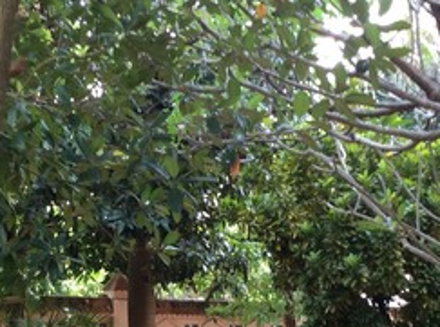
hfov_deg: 22.6
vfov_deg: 16.2
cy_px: 403
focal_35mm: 87
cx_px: 223
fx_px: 1103
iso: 32
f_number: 2.4
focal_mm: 3.3
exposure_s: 1/30
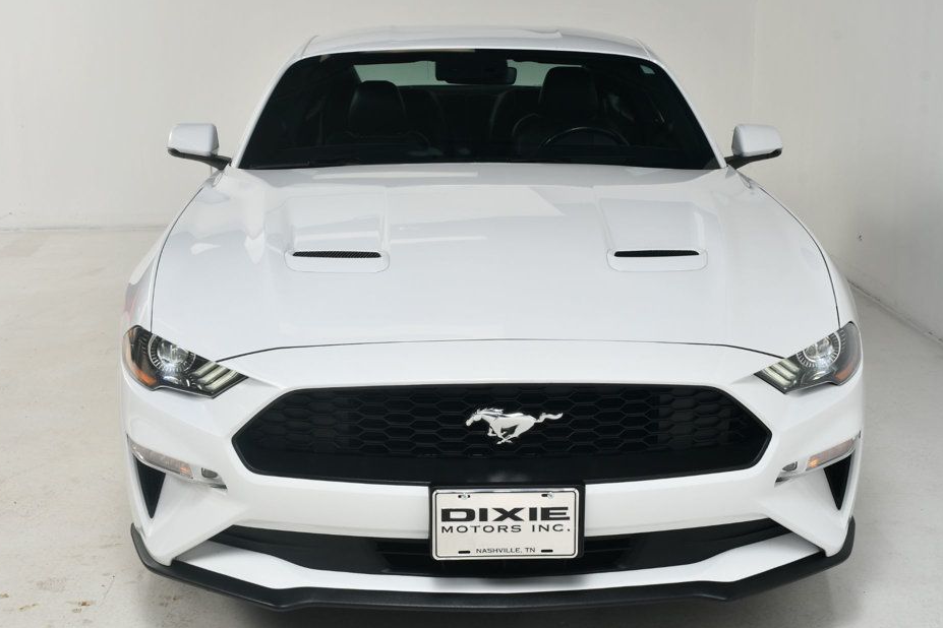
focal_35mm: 53
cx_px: 506
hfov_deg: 37.5
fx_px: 1388
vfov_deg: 25.5
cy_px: 326
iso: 100
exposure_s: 1/160
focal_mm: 32
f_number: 13
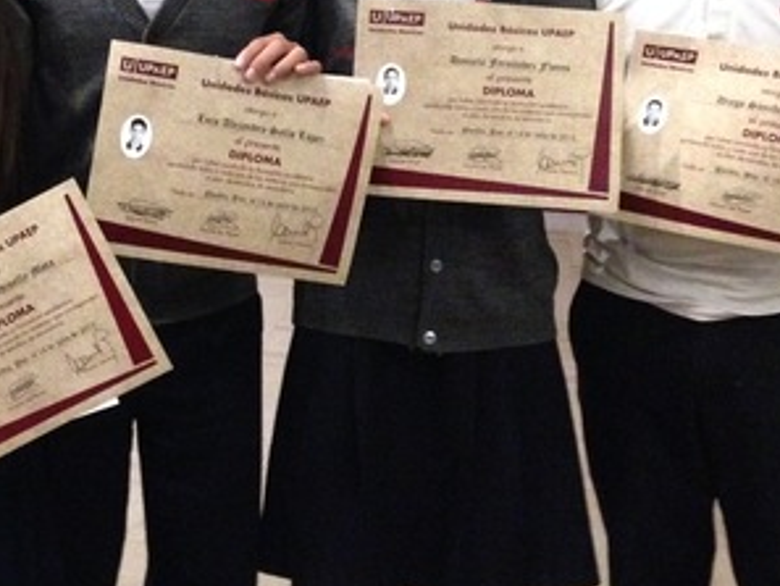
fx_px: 1600
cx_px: 144
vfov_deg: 20.5
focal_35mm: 71
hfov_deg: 26.8
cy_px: 131
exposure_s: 1/15
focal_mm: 4.12
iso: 800
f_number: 2.4
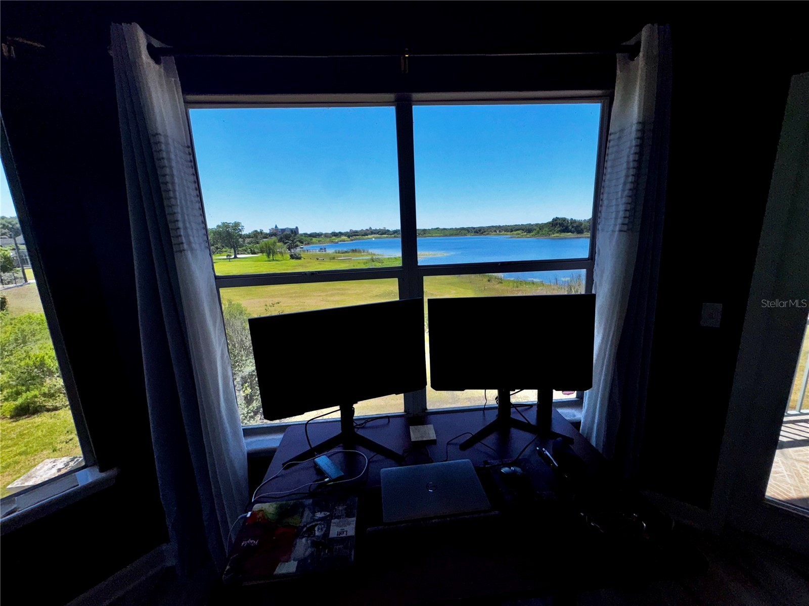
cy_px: 303
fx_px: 327
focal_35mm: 14
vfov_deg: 85.7
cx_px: 404
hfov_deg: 102.1
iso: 32
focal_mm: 2.22
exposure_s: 1/3390
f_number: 2.2
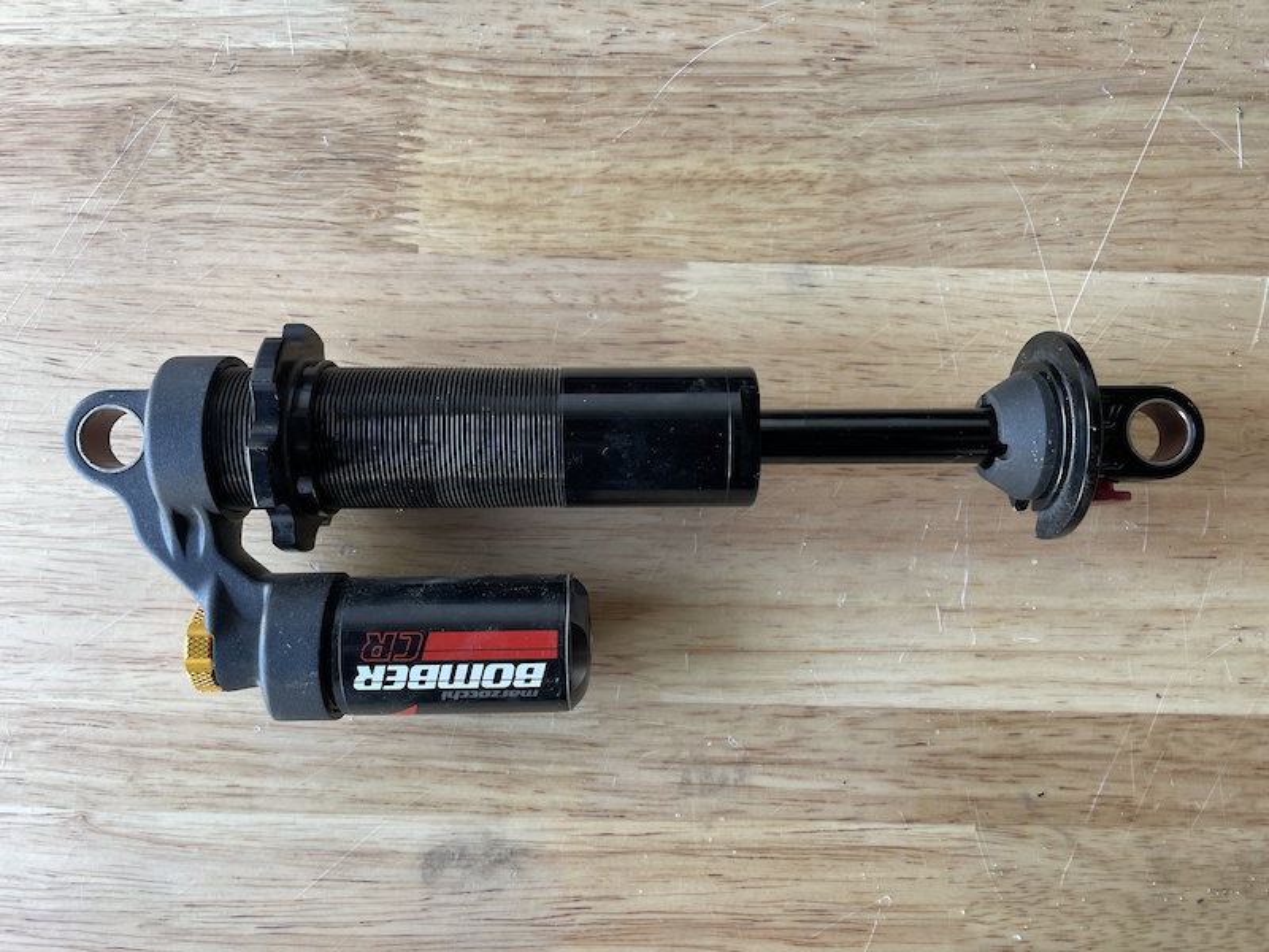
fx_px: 953
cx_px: 634
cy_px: 476
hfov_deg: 67.3
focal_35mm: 26
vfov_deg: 53.1
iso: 80
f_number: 1.6
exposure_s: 1/121
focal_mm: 4.2
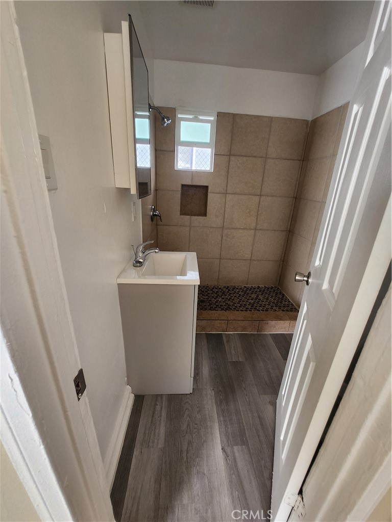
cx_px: 196
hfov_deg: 89.9
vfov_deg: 106.2
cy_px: 261
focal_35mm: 13
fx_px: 196
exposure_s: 1/60
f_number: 2.2
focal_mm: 1.7
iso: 64
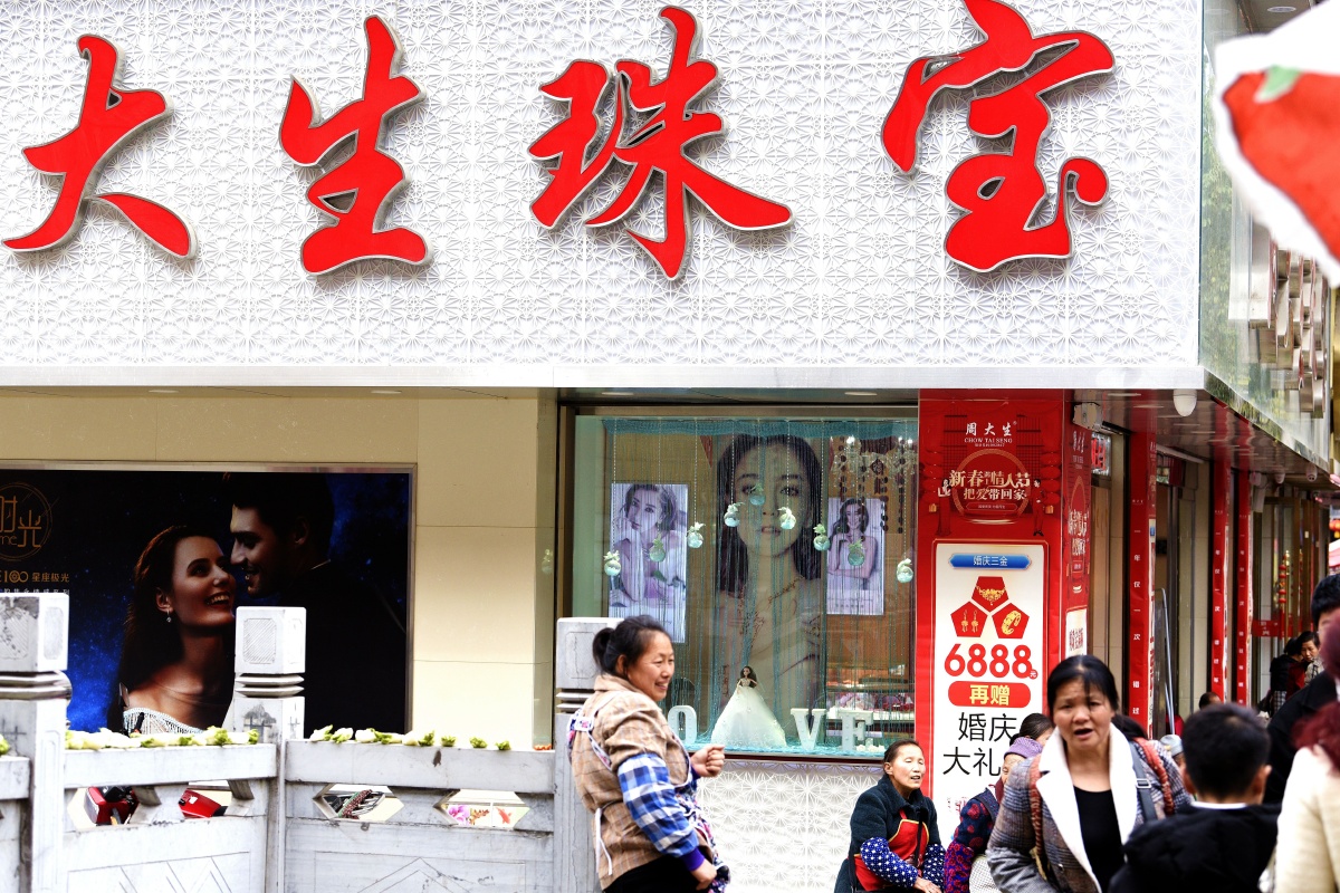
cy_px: 446
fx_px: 2605
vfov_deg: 19.5
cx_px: 670
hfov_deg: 28.8
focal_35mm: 70
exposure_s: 1/640
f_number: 4.5
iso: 500
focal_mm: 70
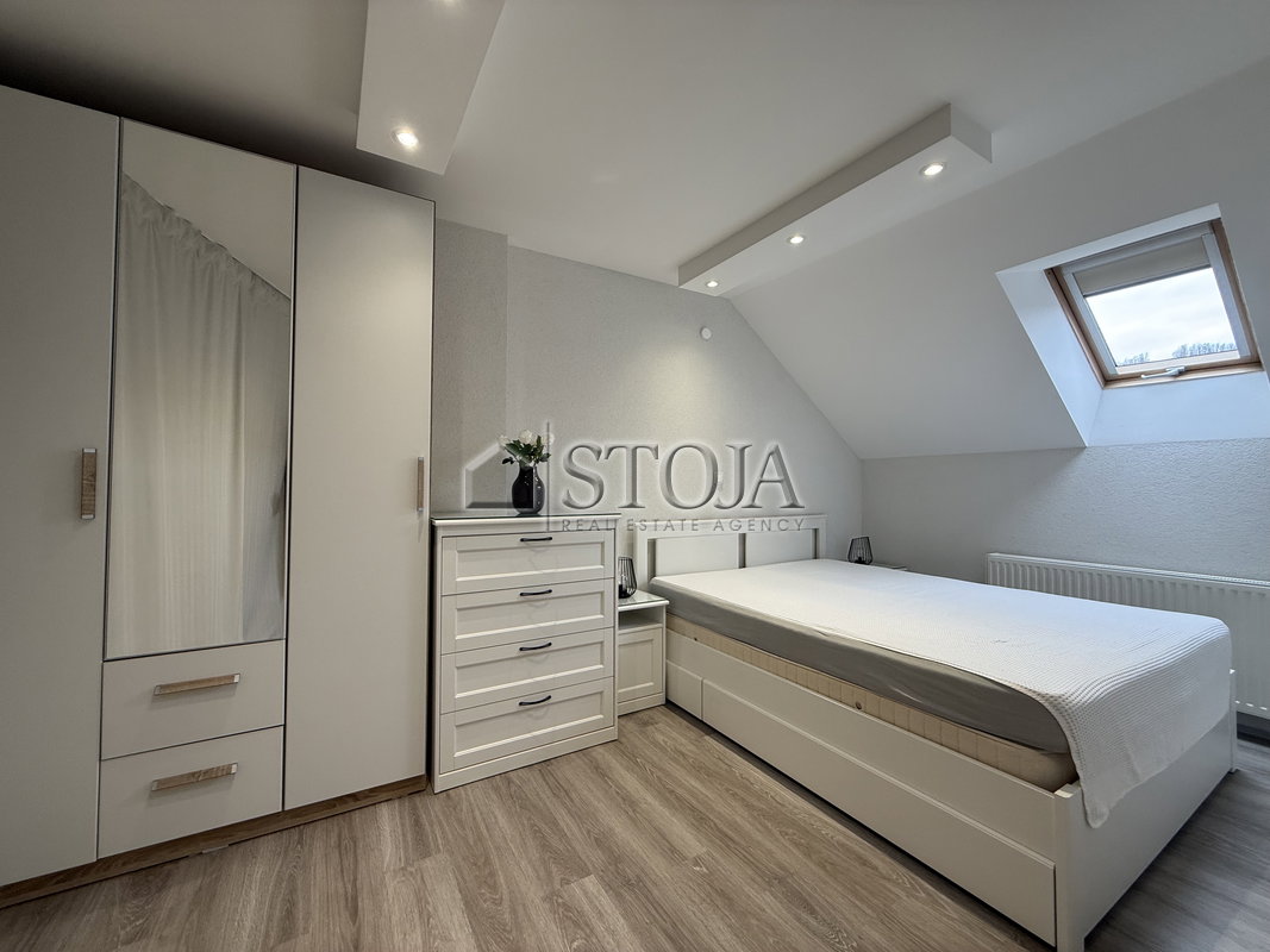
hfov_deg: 102.1
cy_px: 476
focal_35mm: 14
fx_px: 514
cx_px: 635
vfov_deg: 85.7
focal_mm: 2.22
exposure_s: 1/100
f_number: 2.2
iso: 100
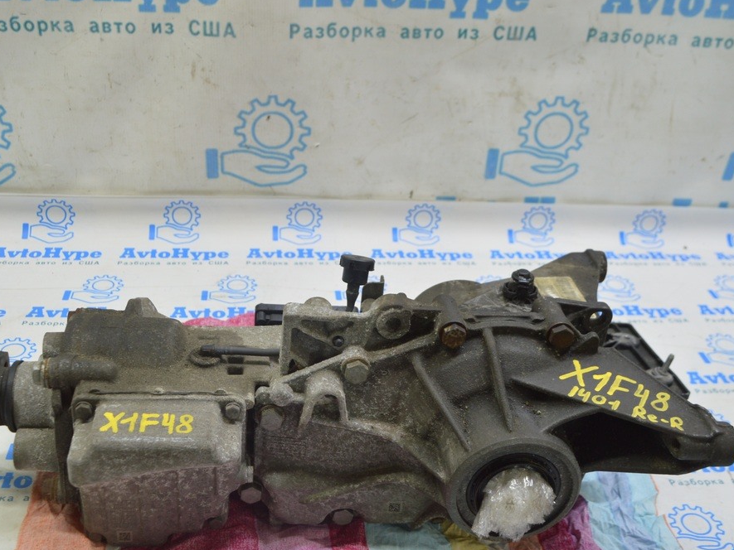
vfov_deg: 36.0
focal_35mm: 40
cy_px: 279
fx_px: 848
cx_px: 339
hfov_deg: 46.8
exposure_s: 1/20
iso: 400
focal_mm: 24
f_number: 5.6
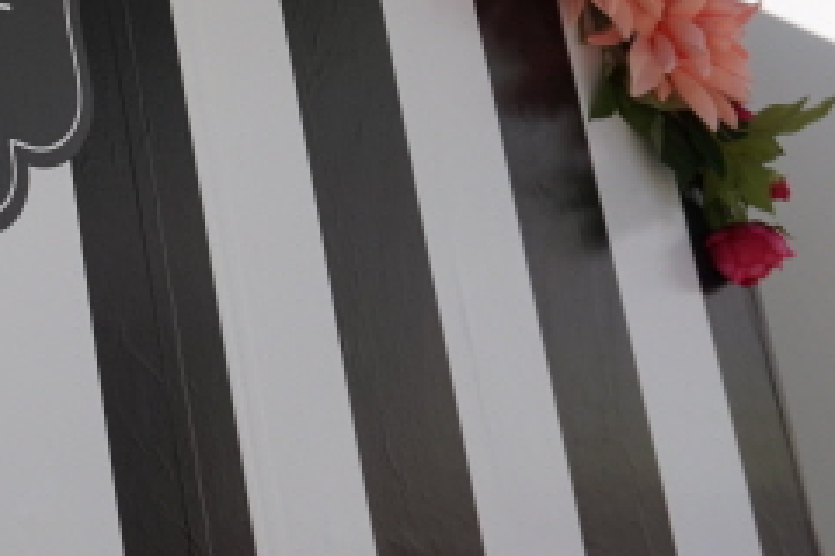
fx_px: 2330
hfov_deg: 18.9
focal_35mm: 100
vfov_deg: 13.2
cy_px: -142
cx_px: -240
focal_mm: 23
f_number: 5.6
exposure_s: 1/200
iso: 100
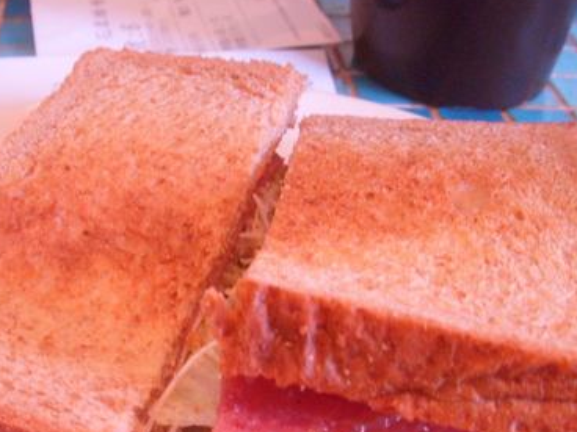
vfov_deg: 23.4
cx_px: 220
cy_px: 330
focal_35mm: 62
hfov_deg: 31.1
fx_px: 1033
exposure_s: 1/13
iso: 400
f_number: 3.3
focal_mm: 6.3
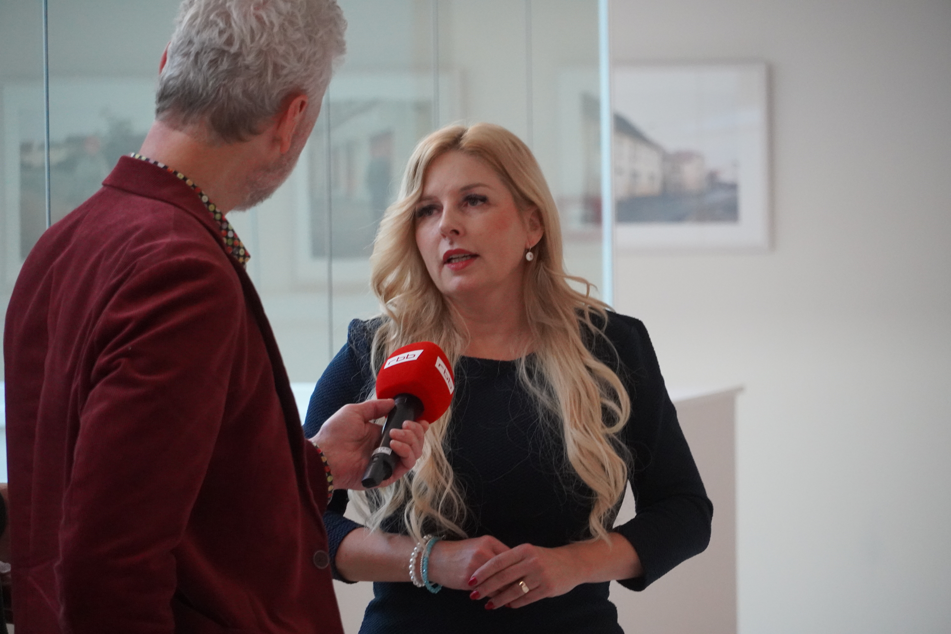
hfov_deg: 10.2
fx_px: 5349
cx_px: 476
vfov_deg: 6.8
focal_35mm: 202
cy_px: 317
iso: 4000
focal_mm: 135
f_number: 5.6
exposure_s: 1/250
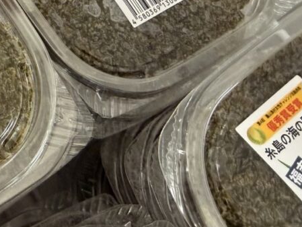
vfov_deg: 25.0
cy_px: 26
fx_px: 497
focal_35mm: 57
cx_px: -45
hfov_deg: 29.7
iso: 400
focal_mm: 2.22
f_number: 2.2
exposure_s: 1/60
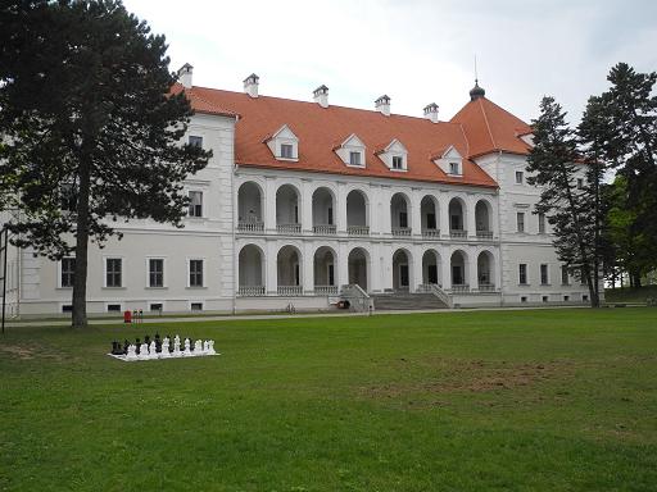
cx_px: 328
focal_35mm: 38
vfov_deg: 37.7
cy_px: 246
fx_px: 721
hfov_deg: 49.0
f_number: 3.2
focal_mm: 8.1
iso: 100
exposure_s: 1/800
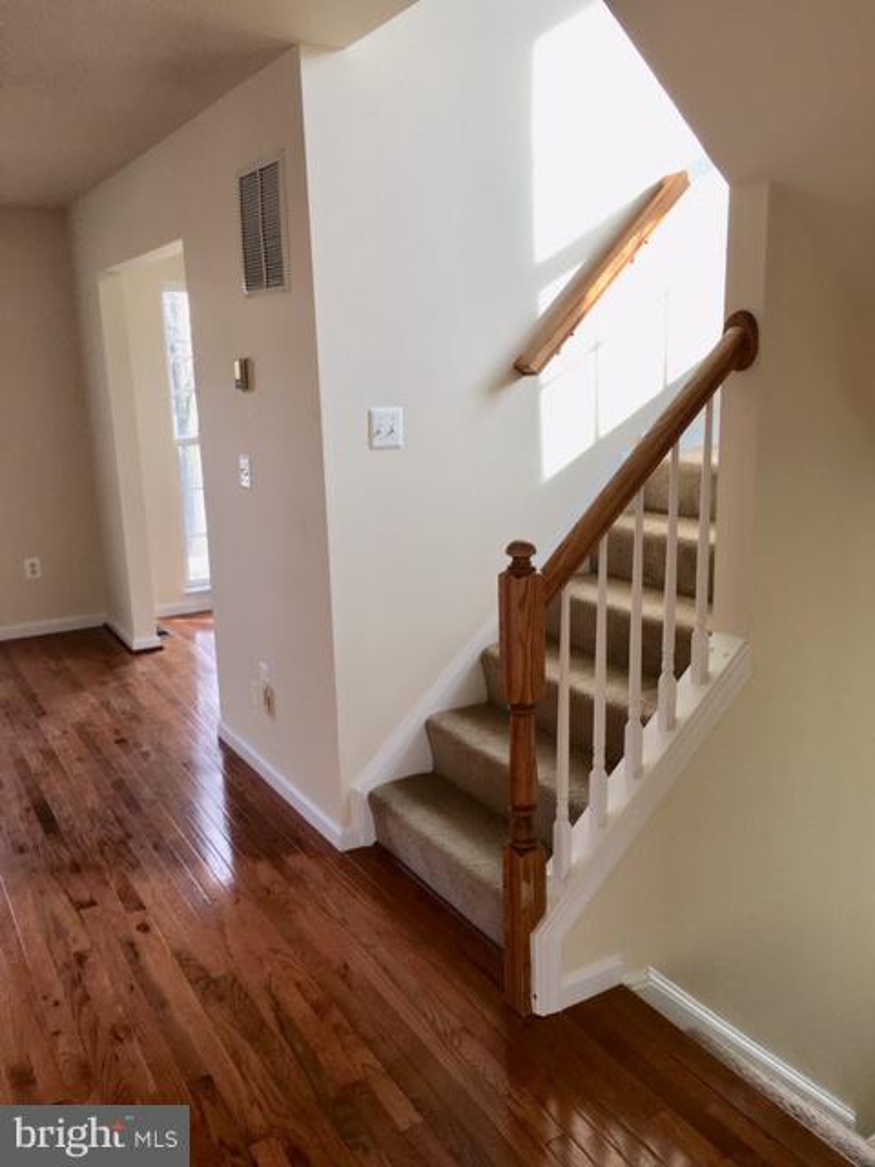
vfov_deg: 61.7
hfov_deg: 48.2
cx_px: 438
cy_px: 584
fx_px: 977
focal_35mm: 29
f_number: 2.2
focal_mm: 4.15
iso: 32
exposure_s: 1/60
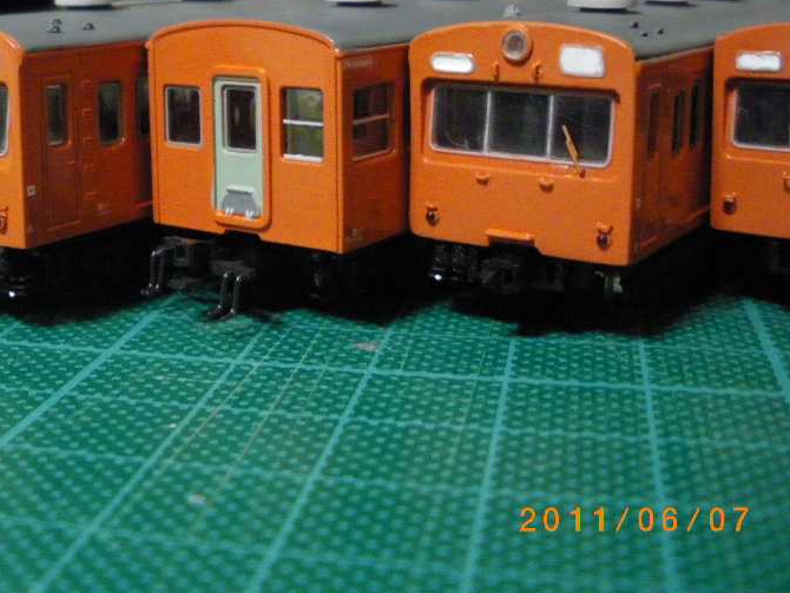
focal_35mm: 55
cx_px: 263
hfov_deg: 34.6
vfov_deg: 26.3
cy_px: 172
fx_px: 1256
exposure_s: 1/13
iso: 800
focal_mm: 6.3
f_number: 3.5
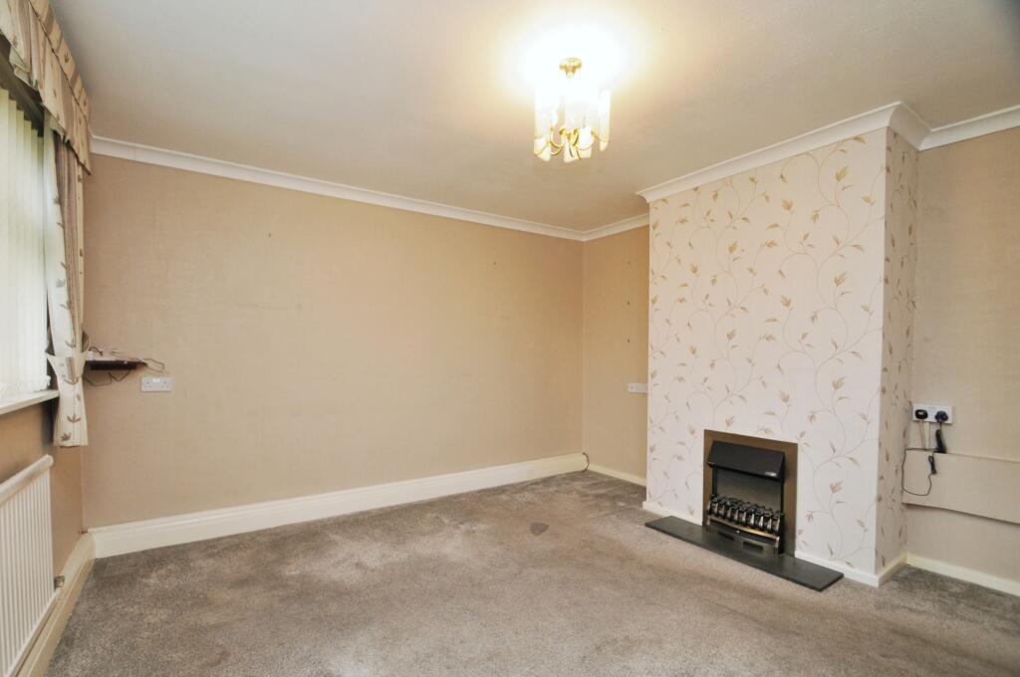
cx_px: 510
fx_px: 424
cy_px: 338
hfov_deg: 100.5
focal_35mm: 15
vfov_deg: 77.2
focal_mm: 10
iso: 400
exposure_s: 1/30
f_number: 6.3
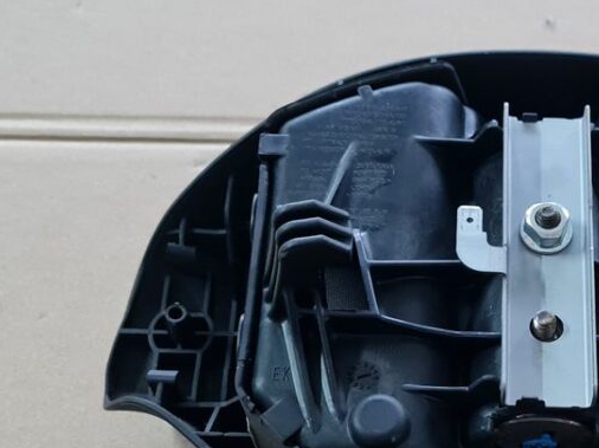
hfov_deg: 26.4
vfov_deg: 20.0
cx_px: 510
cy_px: 410
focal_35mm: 72
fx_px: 1245
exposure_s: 1/50
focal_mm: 5.4
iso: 640
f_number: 1.8
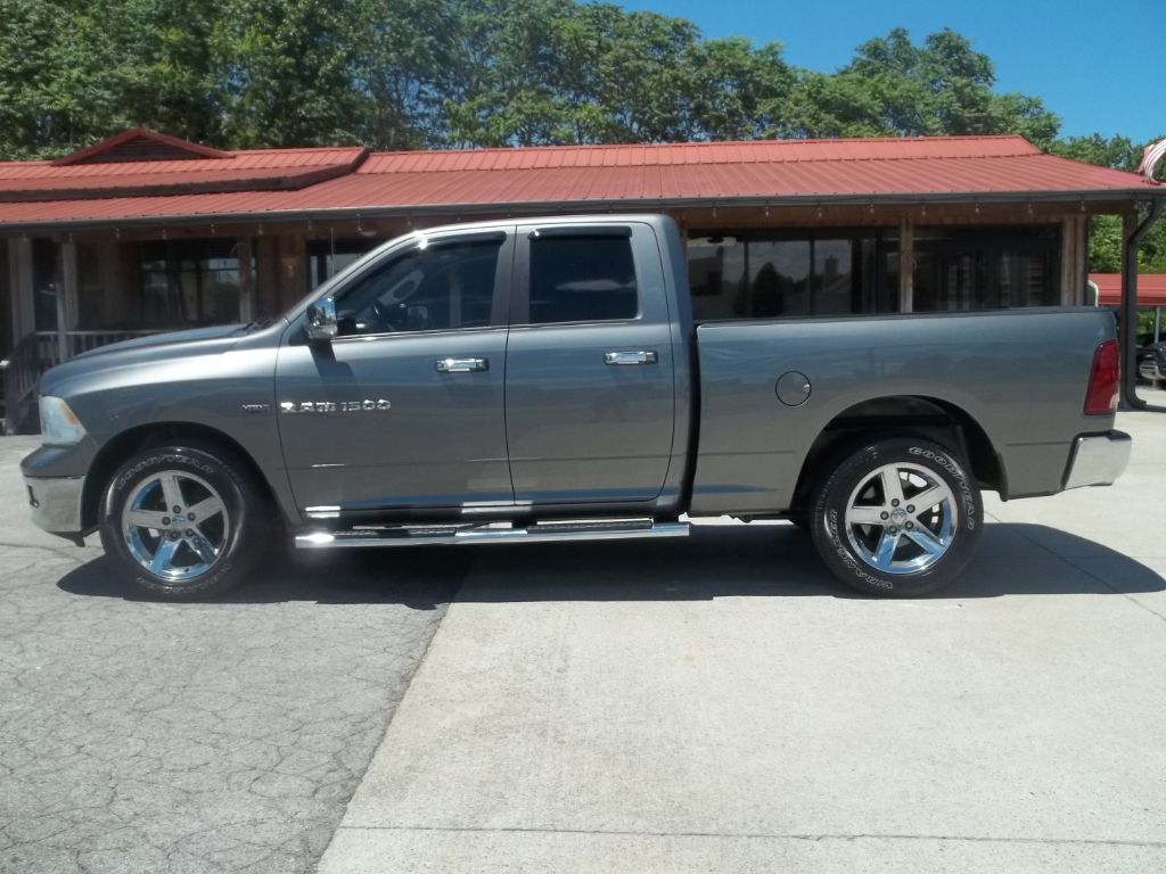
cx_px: 583
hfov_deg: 55.4
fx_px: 1112
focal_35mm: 33
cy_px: 437
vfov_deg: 42.9
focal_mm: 5.9
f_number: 8
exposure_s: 1/160
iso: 64
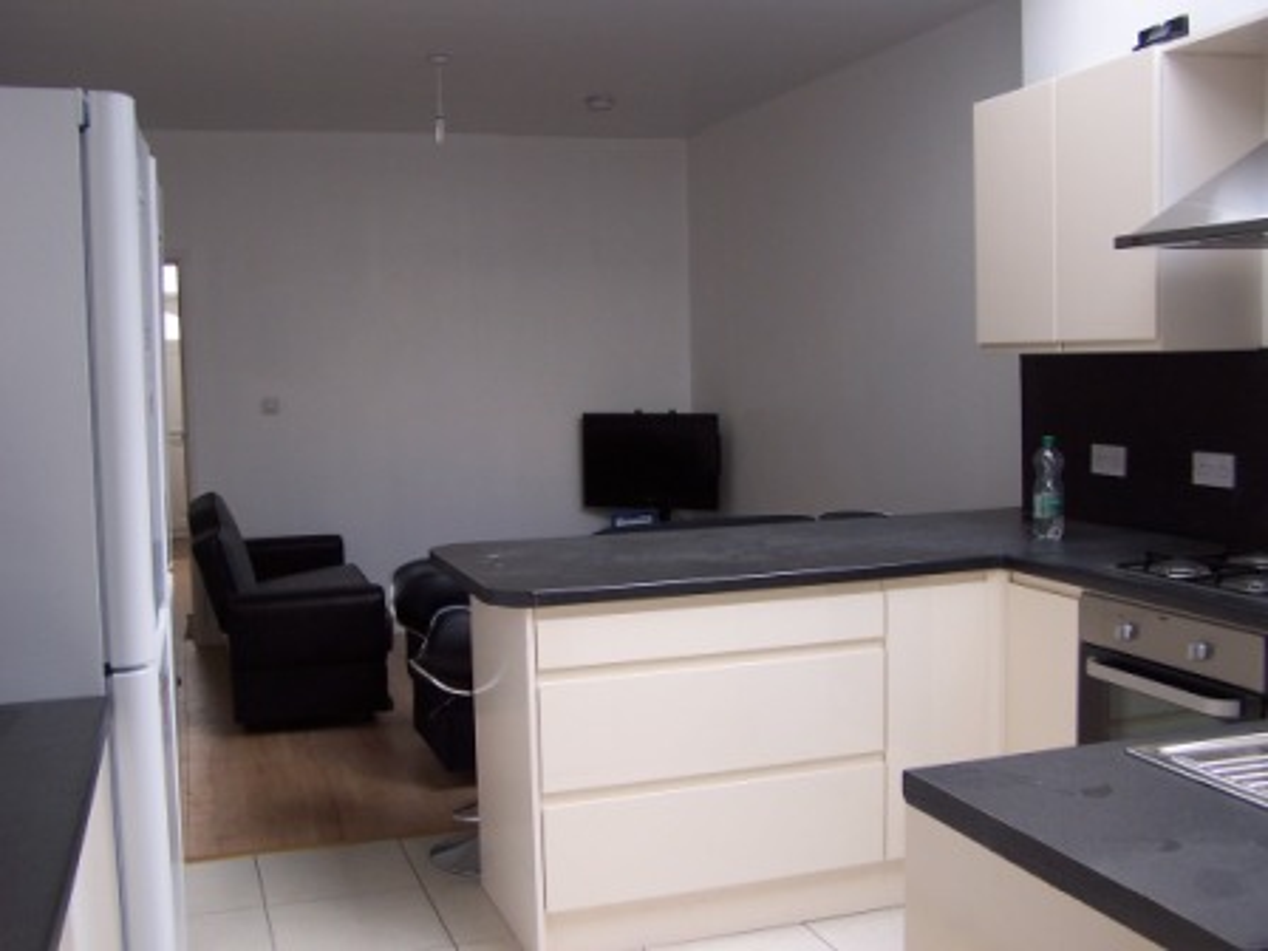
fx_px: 1392
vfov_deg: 37.7
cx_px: 634
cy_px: 476
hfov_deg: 49.0
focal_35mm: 38
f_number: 2.8
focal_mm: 6.3
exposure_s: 1/45
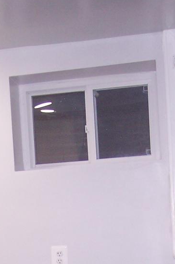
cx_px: -20
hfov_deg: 11.8
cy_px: 358
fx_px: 832
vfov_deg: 16.8
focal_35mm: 114
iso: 140
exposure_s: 1/60
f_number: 2.8
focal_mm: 8
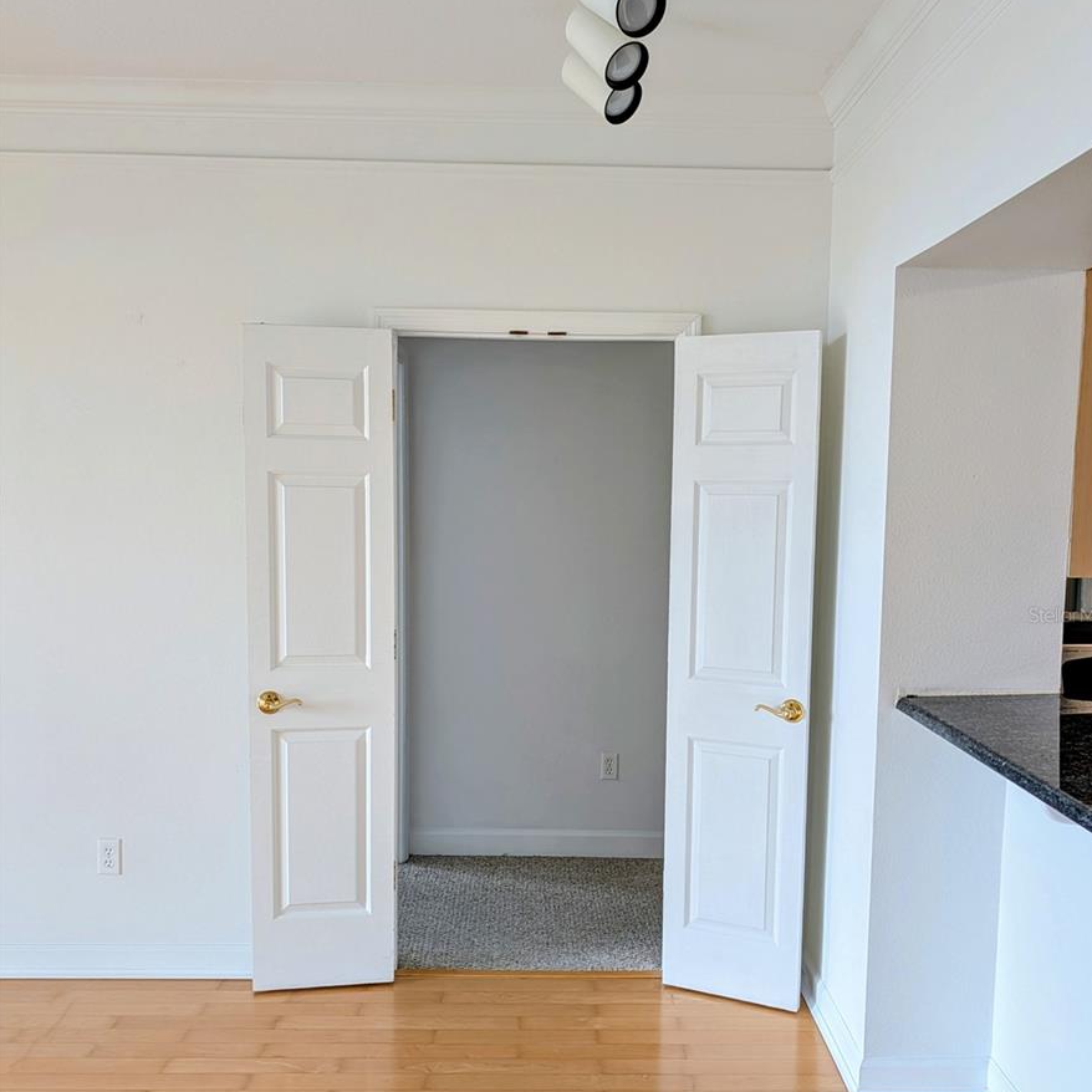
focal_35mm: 29
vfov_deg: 55.5
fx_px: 1035
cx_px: 557
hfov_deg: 55.6
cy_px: 614
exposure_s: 1/120
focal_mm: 6.9
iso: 117
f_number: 1.68
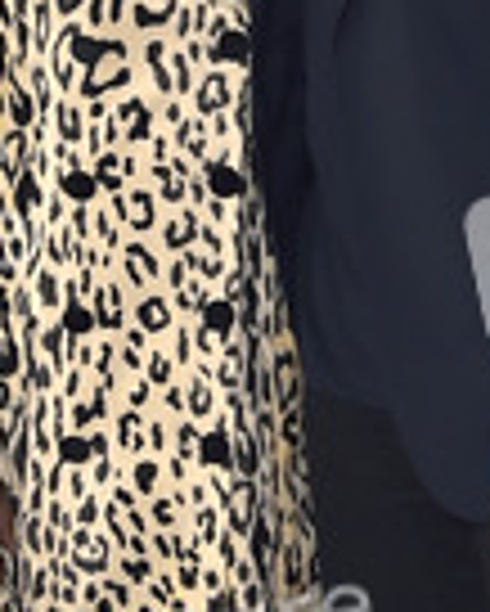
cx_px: 290
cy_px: 18
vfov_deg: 11.2
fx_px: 3096
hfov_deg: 9.0
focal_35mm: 171
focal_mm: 62
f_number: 5.6
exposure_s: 1/250
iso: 1000
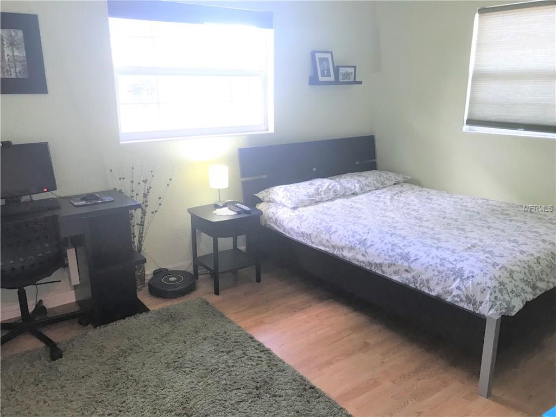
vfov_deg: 49.7
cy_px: 208
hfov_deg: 63.4
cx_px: 278
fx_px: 450
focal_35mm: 28
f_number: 1.8
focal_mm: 3.99
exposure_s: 1/24
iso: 40
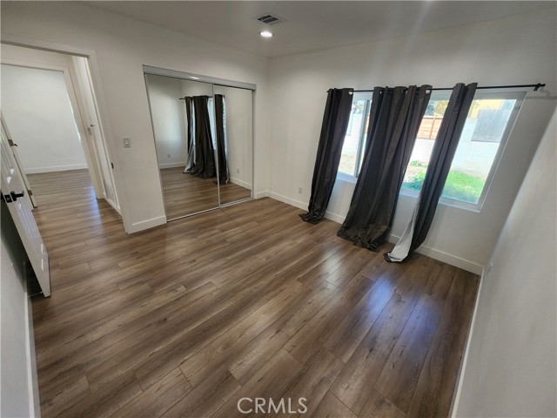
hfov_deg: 106.2
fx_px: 209
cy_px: 209
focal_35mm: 13
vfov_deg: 89.9
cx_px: 278
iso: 80
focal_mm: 2.2
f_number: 2.2
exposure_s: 1/120
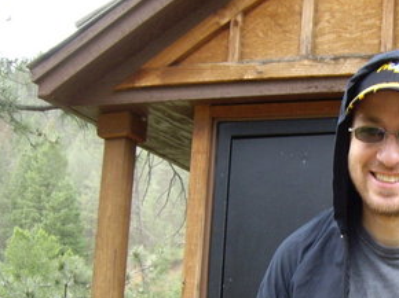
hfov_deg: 22.5
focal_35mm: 84
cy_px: 238
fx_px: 967
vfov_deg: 17.4
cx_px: 385
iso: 100
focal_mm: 6.2
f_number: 2.7
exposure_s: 1/60
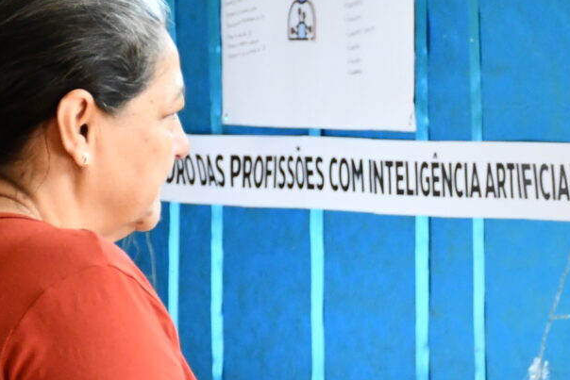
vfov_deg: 3.9
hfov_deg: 5.8
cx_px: 662
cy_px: 336
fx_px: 5638
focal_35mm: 356
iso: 2800
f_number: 5
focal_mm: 75
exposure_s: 1/250
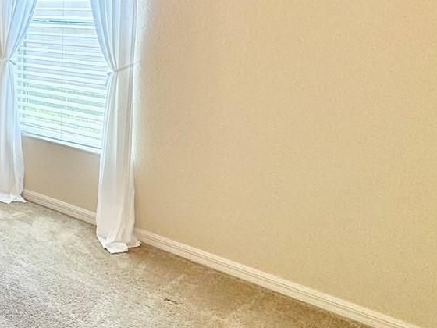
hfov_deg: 35.1
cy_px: 22
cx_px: -108
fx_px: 505
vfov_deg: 33.7
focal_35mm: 40
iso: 100
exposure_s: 1/120
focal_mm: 2.22
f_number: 2.2
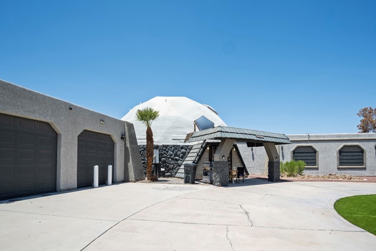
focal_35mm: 18
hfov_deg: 89.5
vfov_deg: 66.3
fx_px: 188
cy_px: 158
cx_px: 213
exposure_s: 1/250
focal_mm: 14
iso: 100
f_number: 9
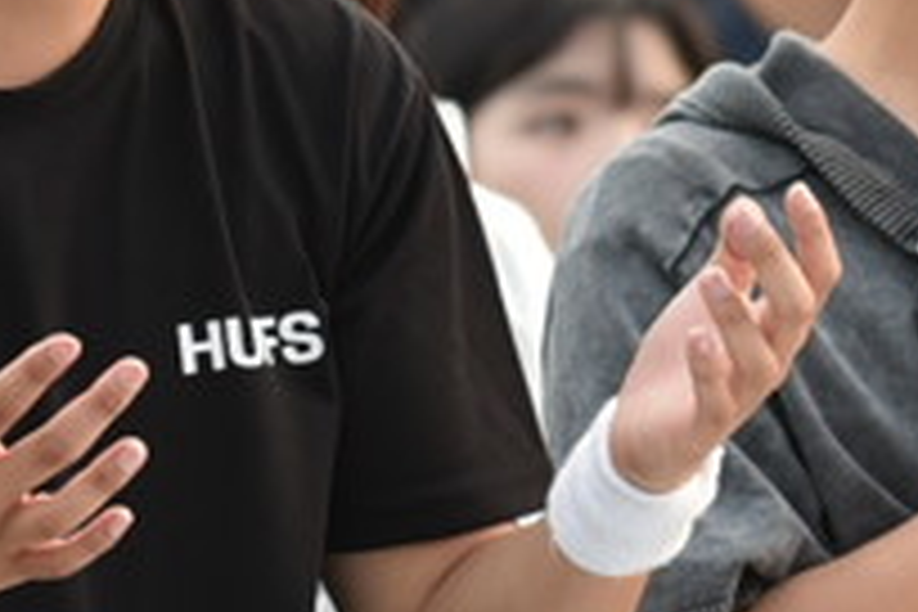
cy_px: -22
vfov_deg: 1.1
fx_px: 32051
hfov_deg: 1.6
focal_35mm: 1257
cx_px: 976
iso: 400
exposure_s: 1/250
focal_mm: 200
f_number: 2.8
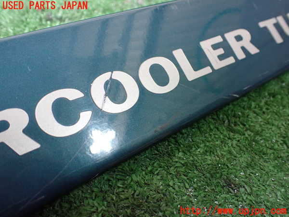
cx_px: 144
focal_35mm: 30
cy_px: 108
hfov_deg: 60.0
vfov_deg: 46.8
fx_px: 250
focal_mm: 5.4
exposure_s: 1/100
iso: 800
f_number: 2.3
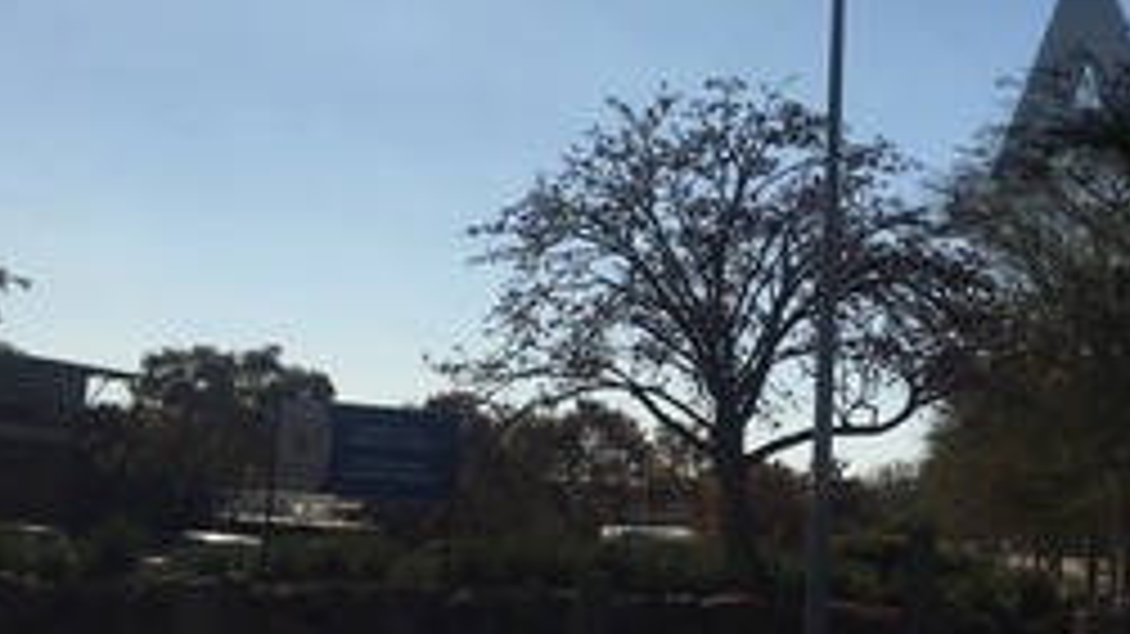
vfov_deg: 19.1
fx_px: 1887
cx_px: 891
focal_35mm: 63
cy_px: 335
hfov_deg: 32.5
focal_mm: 4.15
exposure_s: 1/4049
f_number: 2.2
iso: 25
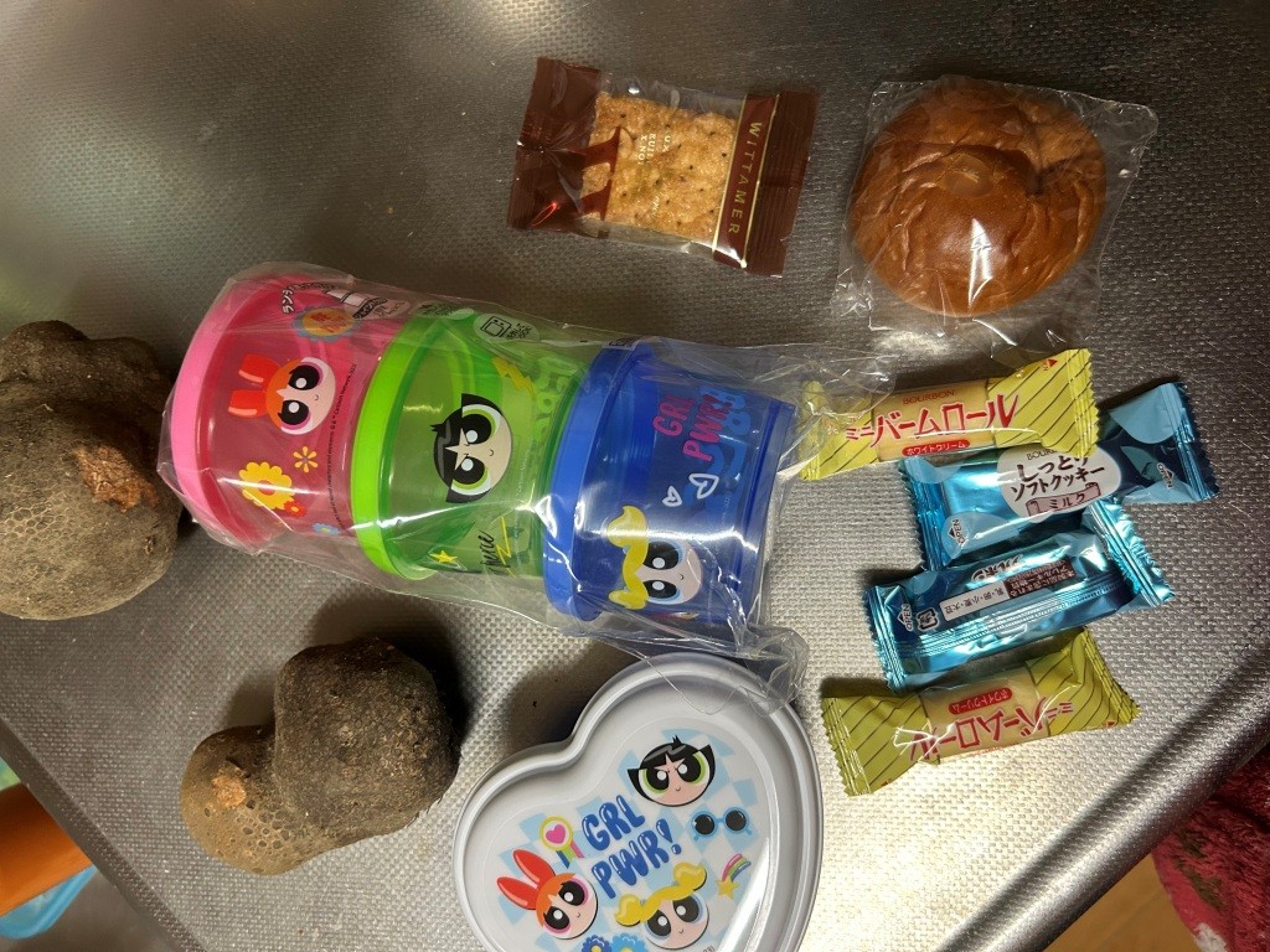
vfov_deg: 53.1
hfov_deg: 67.3
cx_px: 635
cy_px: 476
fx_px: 954
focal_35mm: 26
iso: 250
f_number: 1.5
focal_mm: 5.7
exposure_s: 1/60
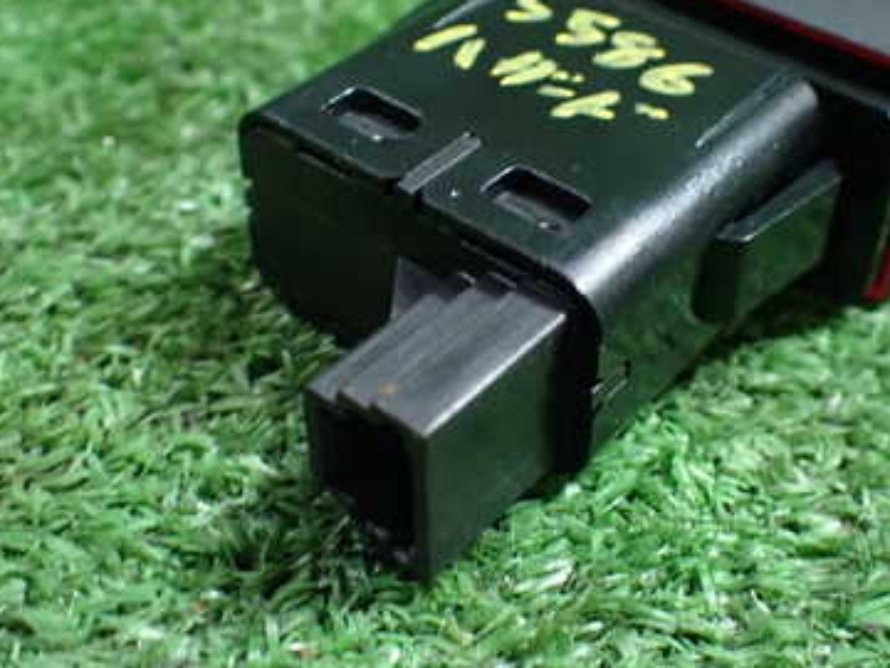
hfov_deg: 38.1
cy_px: 297
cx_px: 527
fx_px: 1286
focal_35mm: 50
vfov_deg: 29.1
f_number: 2.3
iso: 800
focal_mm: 5.4
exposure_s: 1/40
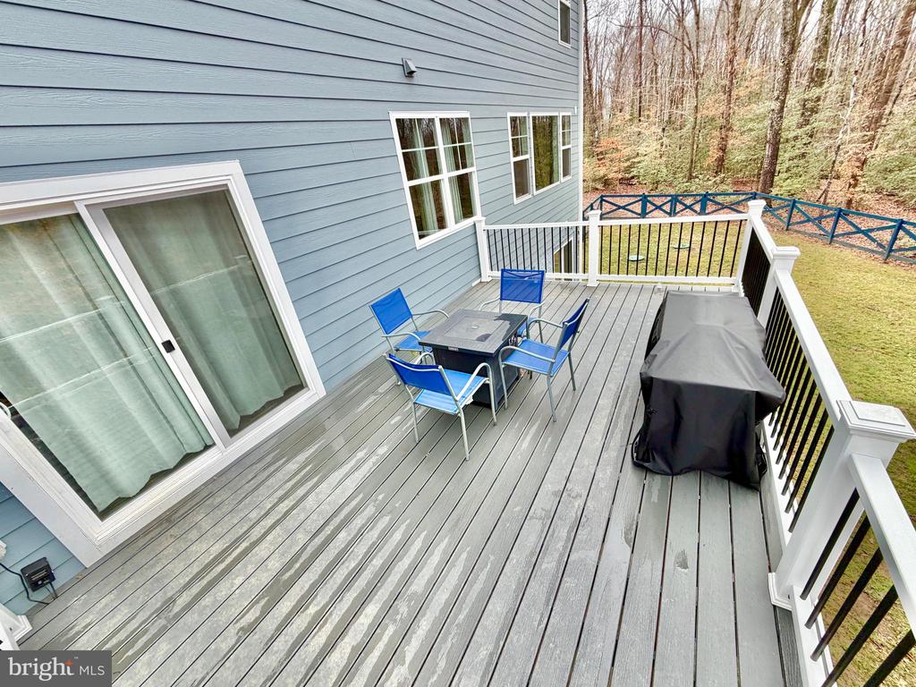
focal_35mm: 14
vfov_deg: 85.7
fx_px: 370
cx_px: 458
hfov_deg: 102.1
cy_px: 344
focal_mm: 2.22
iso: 50
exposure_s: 1/502
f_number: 2.2
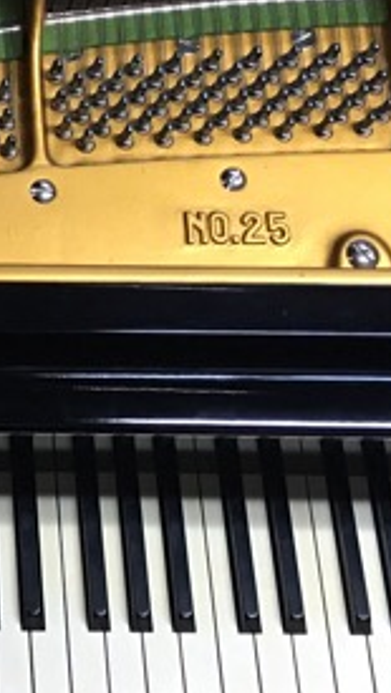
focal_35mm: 92
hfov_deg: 12.6
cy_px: 3
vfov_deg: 22.3
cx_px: -177
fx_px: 1693
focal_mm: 4.15
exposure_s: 1/15
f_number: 2.2
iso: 50
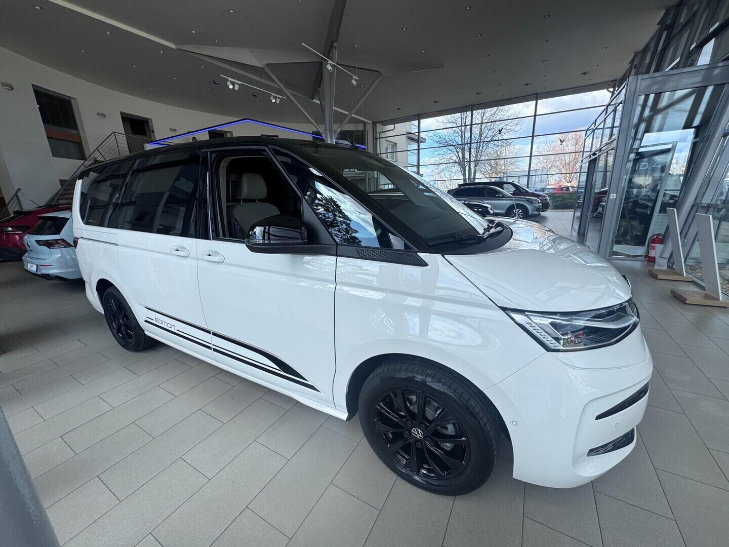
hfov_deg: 102.1
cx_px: 364
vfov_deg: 85.7
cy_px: 274
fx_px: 295
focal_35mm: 14
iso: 40
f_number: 2.2
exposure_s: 1/522
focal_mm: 2.22
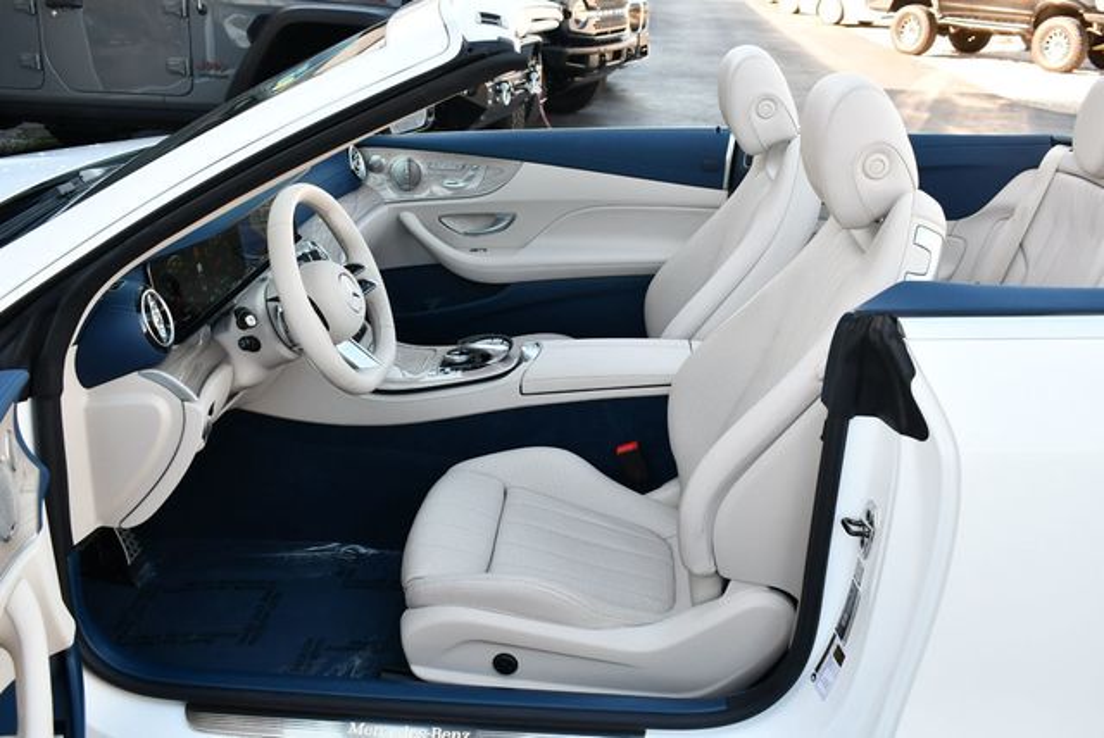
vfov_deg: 36.9
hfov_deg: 53.1
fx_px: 1105
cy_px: 369
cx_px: 552
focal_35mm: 36
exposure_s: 1/250
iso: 400
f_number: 4.5
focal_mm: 18
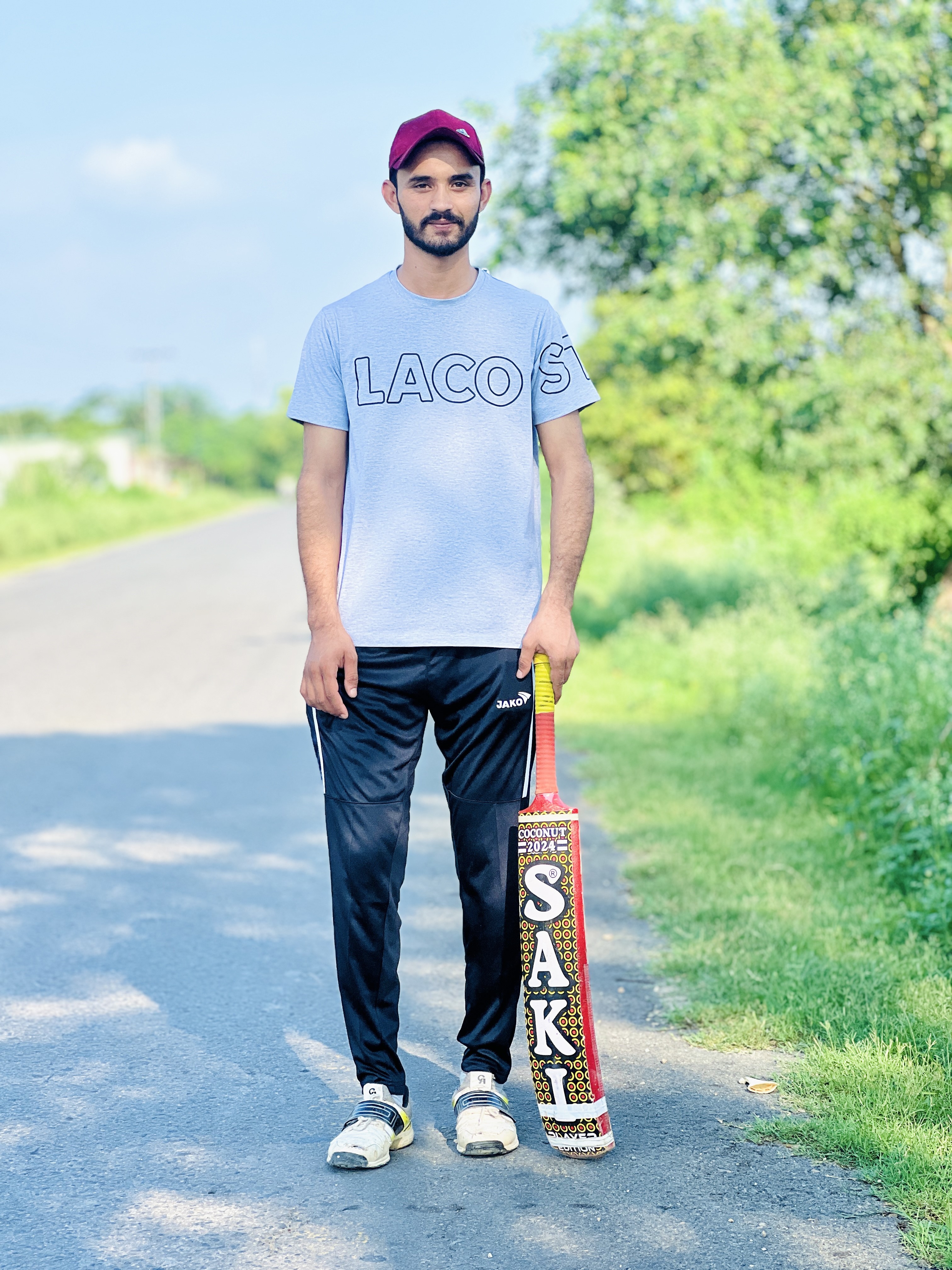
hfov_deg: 19.1
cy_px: 635
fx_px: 2824
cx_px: 476
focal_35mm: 77
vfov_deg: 25.3
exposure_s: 1/612
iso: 32
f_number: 2.8
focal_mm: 9
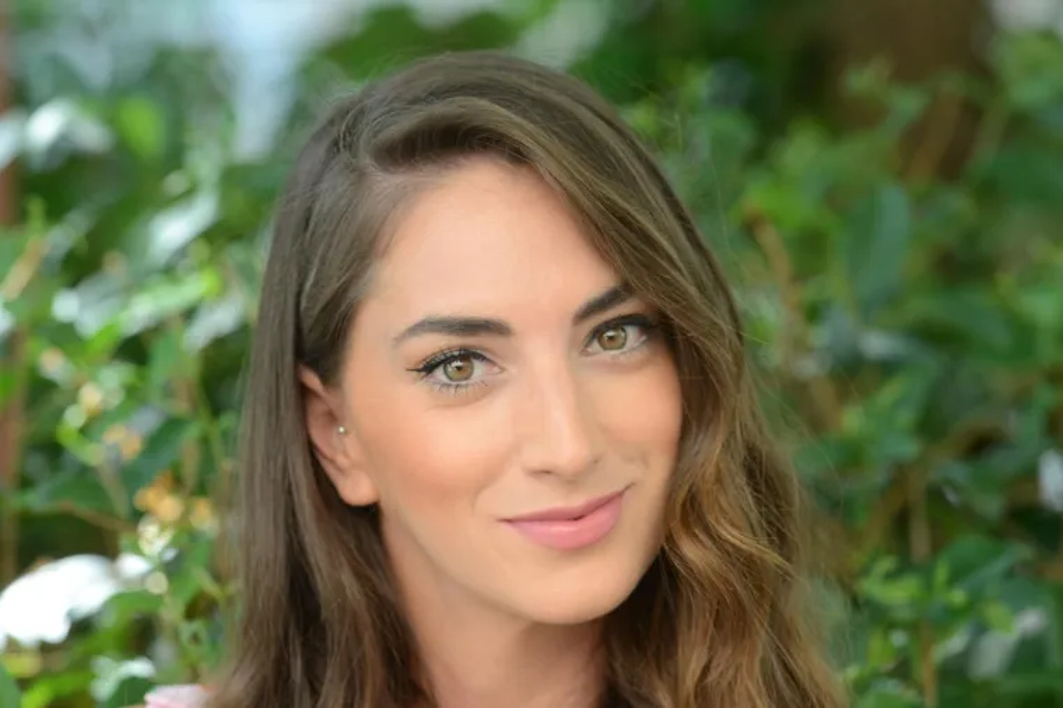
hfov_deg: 9.2
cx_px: 532
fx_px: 6641
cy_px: 354
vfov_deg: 6.1
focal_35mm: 225
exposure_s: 1/125
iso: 500
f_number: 4.5
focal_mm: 150
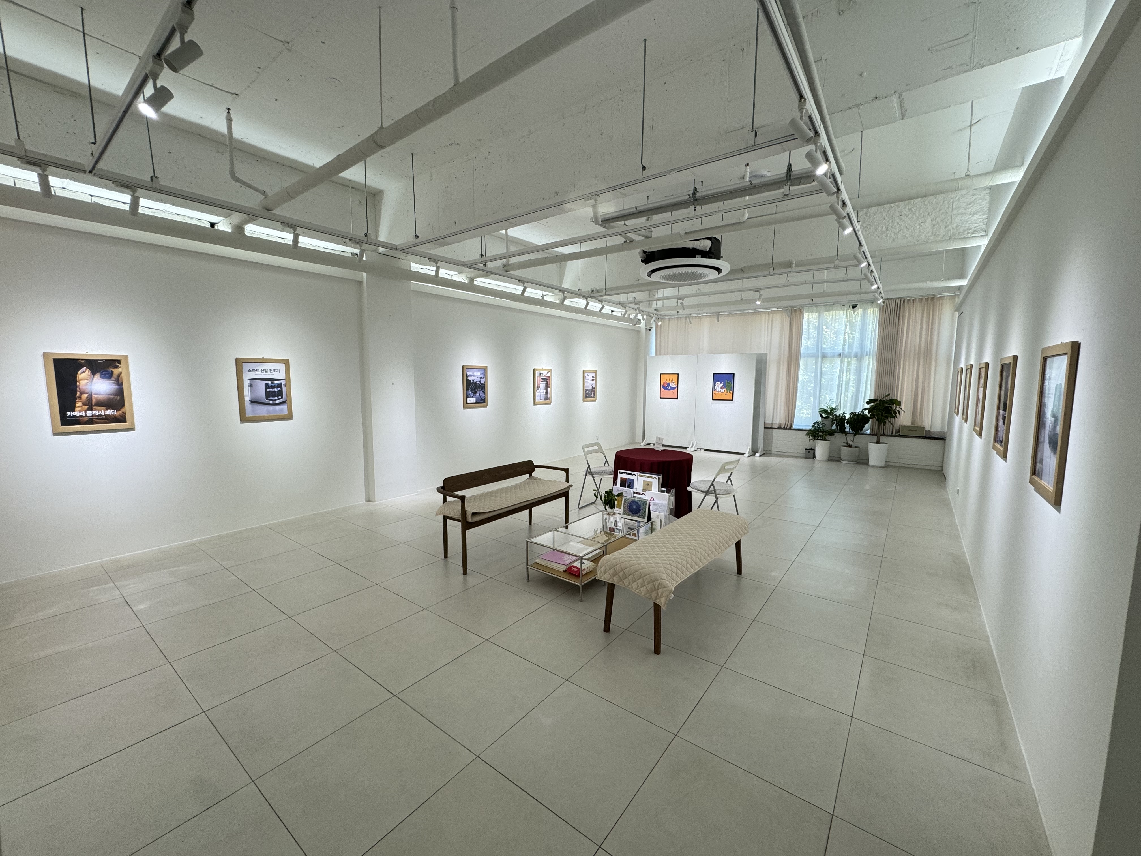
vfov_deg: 85.7
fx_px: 461
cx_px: 570
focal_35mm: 14
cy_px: 428
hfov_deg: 102.1
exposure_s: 1/120
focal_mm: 2.22
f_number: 2.2
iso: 100
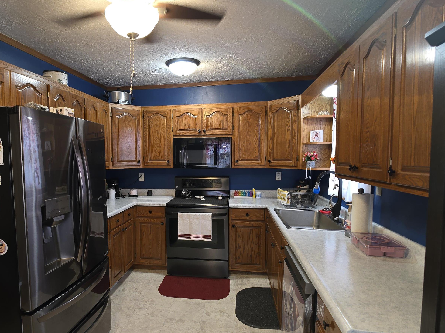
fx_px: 386
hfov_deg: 59.6
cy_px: 183
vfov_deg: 46.7
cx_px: 183
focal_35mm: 30
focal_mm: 6.3
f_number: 1.7
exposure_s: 1/24
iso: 100
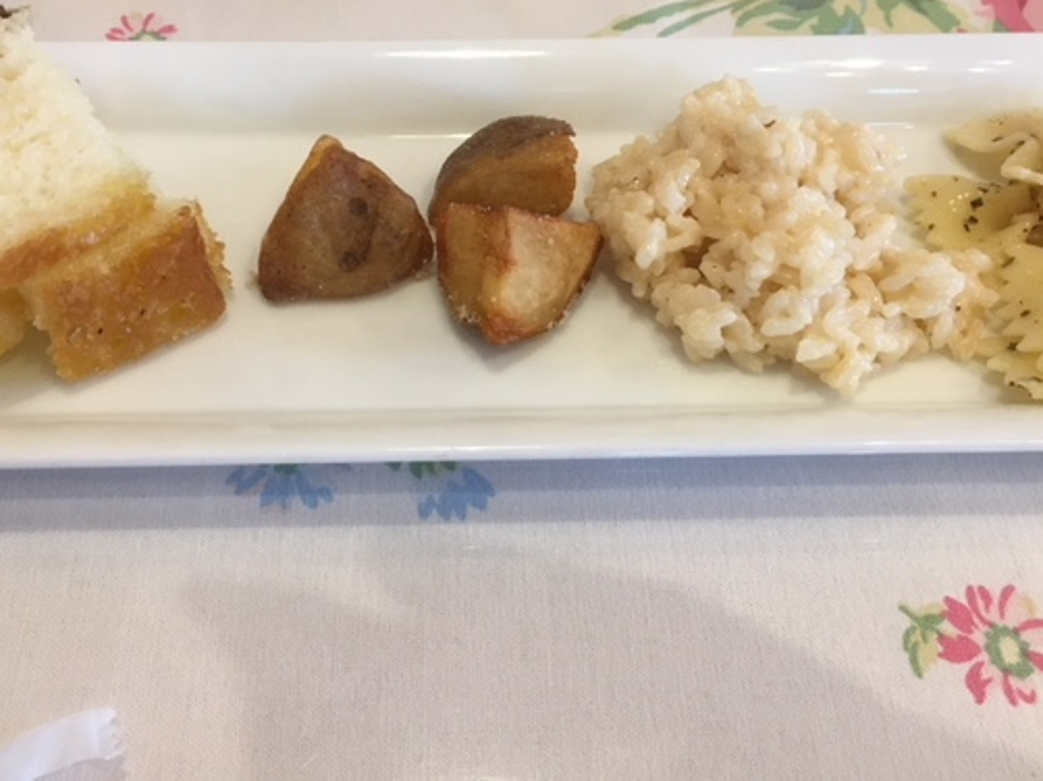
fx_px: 1114
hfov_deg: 50.1
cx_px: 499
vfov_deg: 38.6
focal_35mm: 37
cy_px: 345
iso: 40
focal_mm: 4.15
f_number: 2.2
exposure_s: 1/30
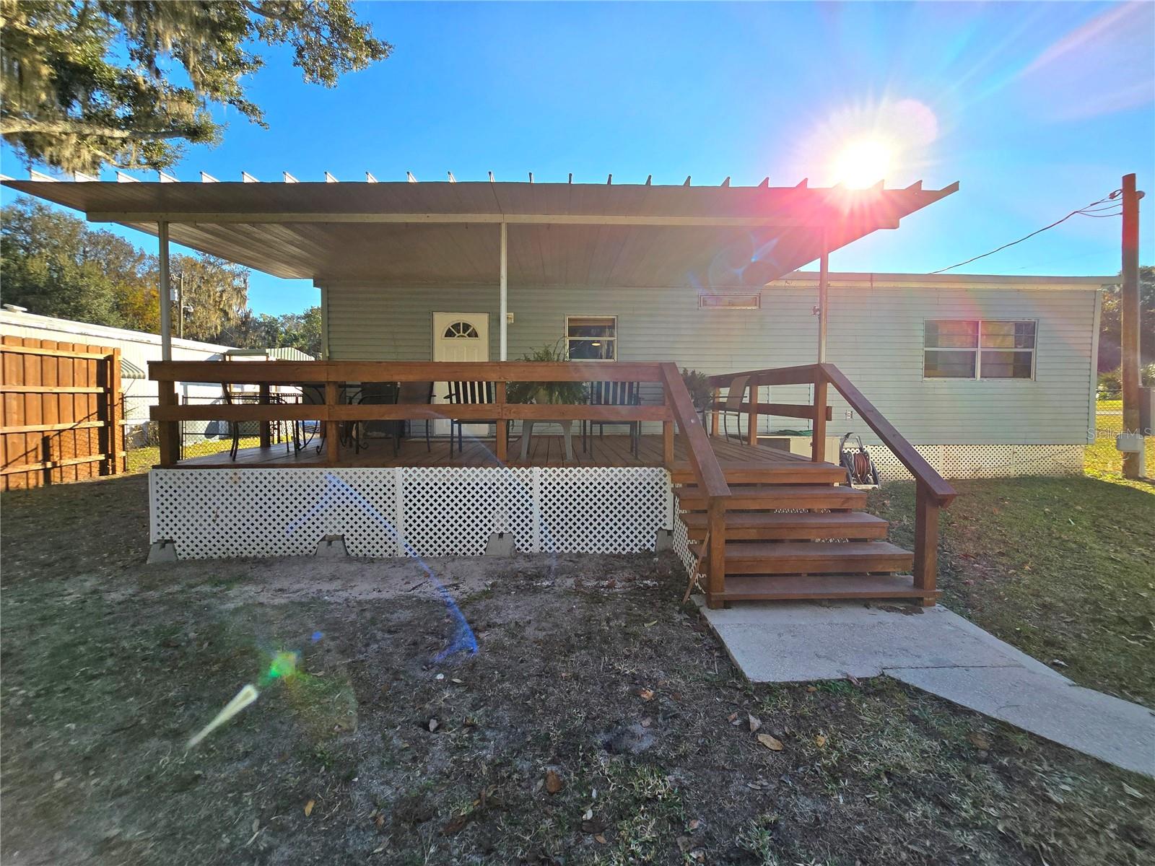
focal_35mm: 13
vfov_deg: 89.9
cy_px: 433
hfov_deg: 106.2
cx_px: 578
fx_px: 434
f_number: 2.2
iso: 50
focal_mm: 2.2
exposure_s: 1/1667
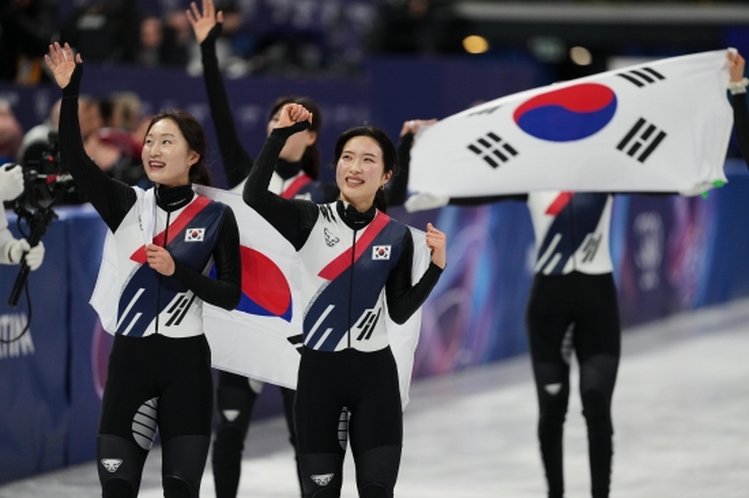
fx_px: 6238
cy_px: 249
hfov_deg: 6.9
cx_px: 374
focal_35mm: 300
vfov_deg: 4.6
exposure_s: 1/2000
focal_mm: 300
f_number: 2.8
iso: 2500
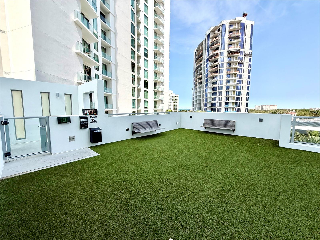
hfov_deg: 102.1
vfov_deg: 85.7
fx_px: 129
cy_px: 120
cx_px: 160
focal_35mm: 14
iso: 50
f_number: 2.2
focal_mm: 2.22
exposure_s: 1/2165
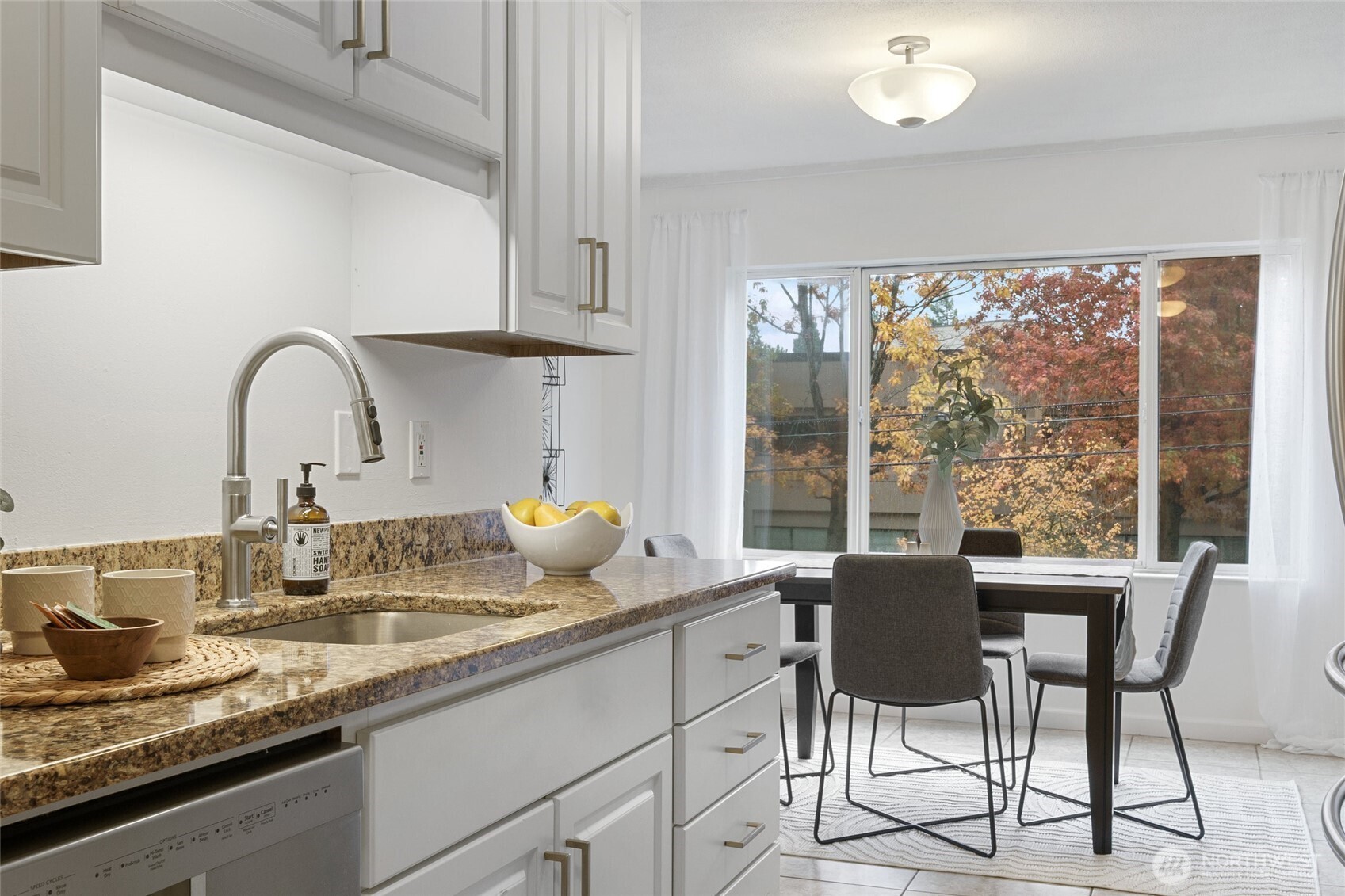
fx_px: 1270
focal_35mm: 34
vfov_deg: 38.9
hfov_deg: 55.8
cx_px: 672
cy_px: 448
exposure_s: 1/3.33
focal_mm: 23
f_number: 11
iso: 400
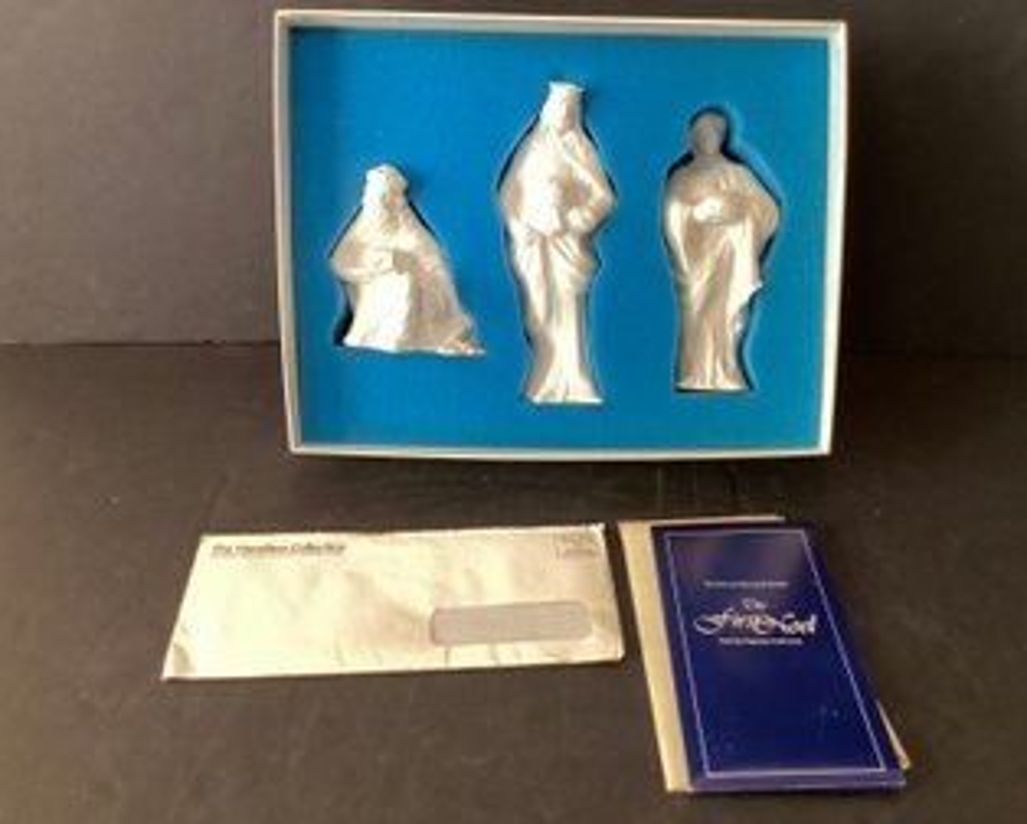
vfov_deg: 44.6
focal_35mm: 33
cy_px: 417
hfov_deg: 54.1
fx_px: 1004
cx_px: 551
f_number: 2.4
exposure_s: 1/50
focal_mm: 3.3
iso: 320
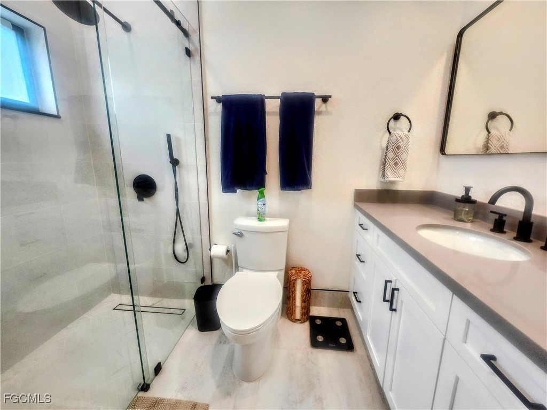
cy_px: 205
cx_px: 274
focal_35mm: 13
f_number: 2.2
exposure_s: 1/60
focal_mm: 1.74
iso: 100
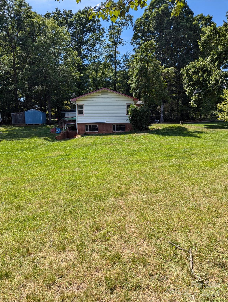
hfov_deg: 56.9
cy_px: 151
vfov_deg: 71.5
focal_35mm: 24
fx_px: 210
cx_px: 114
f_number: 1.85
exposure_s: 1/1770
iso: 40
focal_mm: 6.81
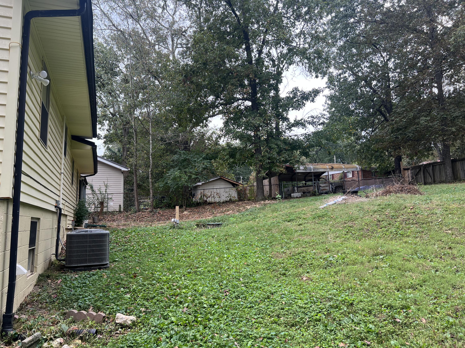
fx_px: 349
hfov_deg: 67.3
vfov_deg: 53.1
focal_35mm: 26
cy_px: 174
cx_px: 232
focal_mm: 5.7
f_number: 1.5
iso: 50
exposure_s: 1/555
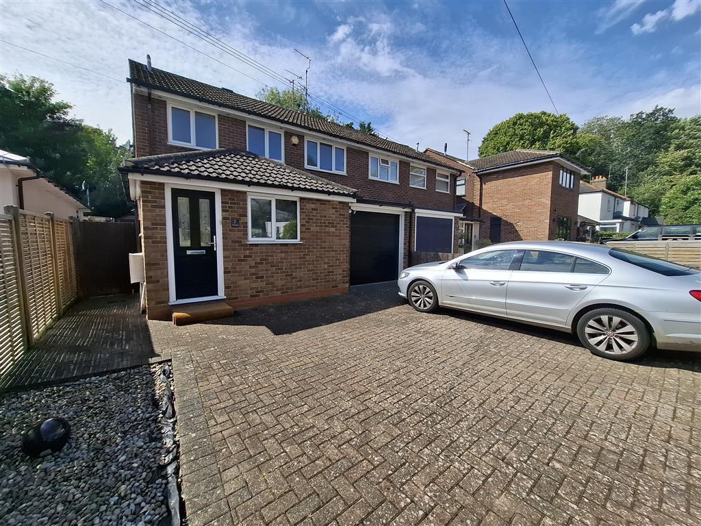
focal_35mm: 13
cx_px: 350
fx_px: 263
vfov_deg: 89.9
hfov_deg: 106.2
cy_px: 263
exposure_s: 1/1706
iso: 40
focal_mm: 1.74
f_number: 2.2
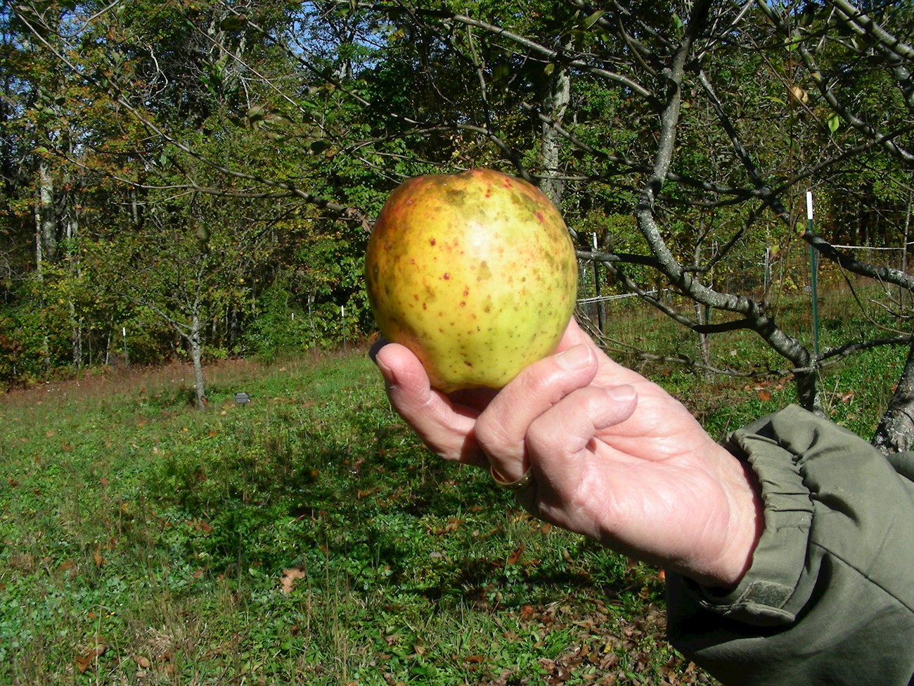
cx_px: 457
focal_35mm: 38
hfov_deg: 49.0
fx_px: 1003
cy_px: 343
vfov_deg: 37.7
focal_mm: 6.3
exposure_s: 1/456
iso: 50
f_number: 5.6
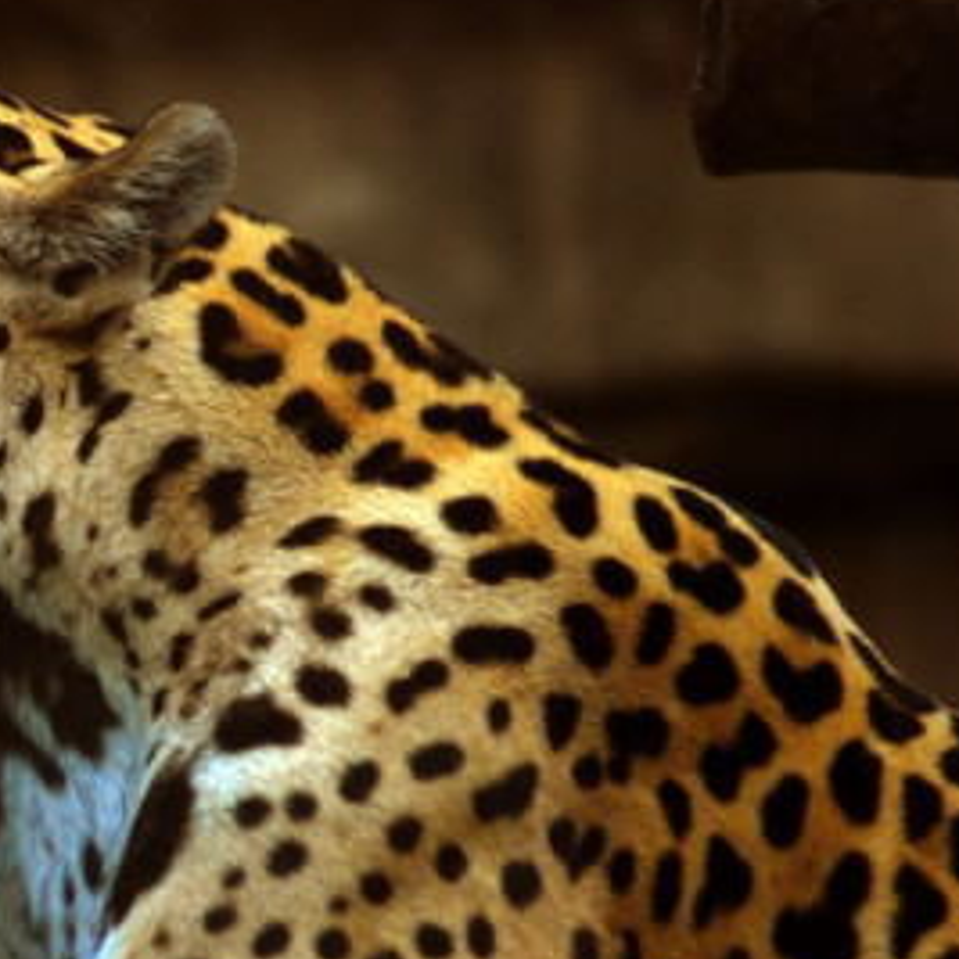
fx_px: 25514
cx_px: -36
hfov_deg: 2.2
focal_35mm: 814
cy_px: 571
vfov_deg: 2.2
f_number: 5.6
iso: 320
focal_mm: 300
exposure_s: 1/200
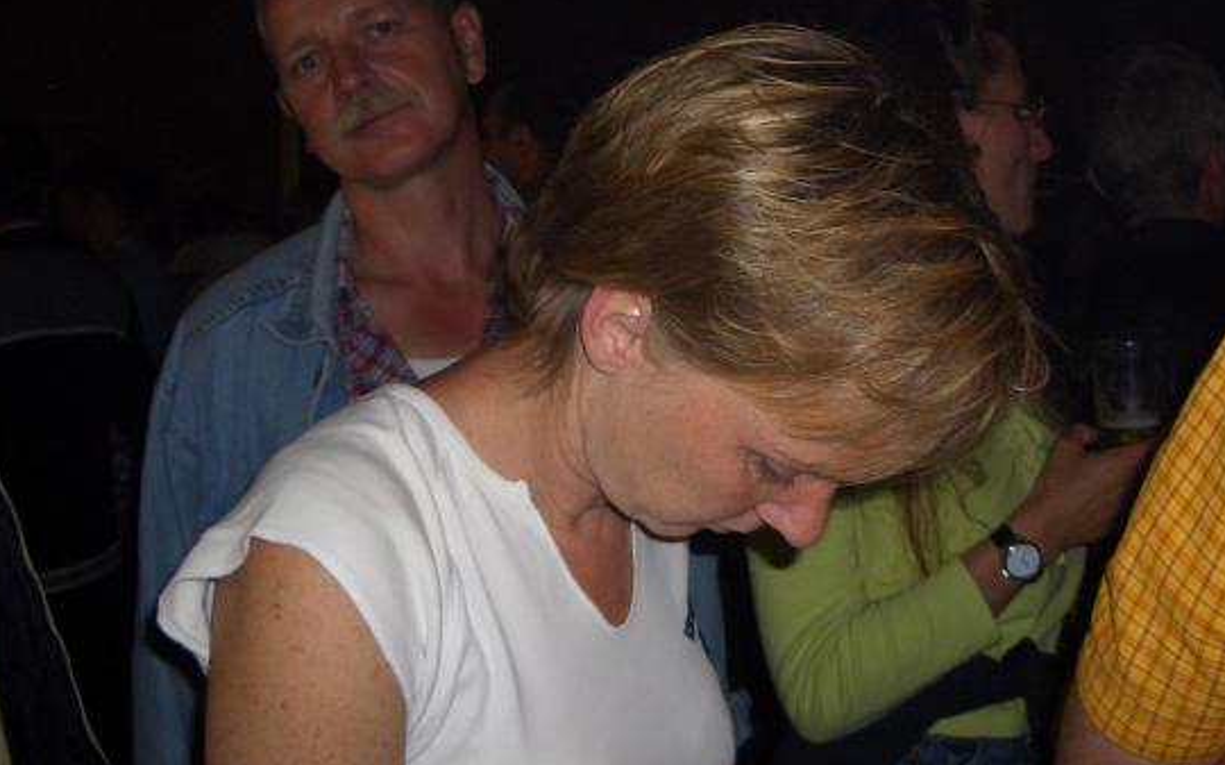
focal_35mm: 44
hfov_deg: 45.2
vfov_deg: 29.1
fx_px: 1468
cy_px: 313
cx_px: 665
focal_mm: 5.8
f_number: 2.6
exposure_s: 1/60
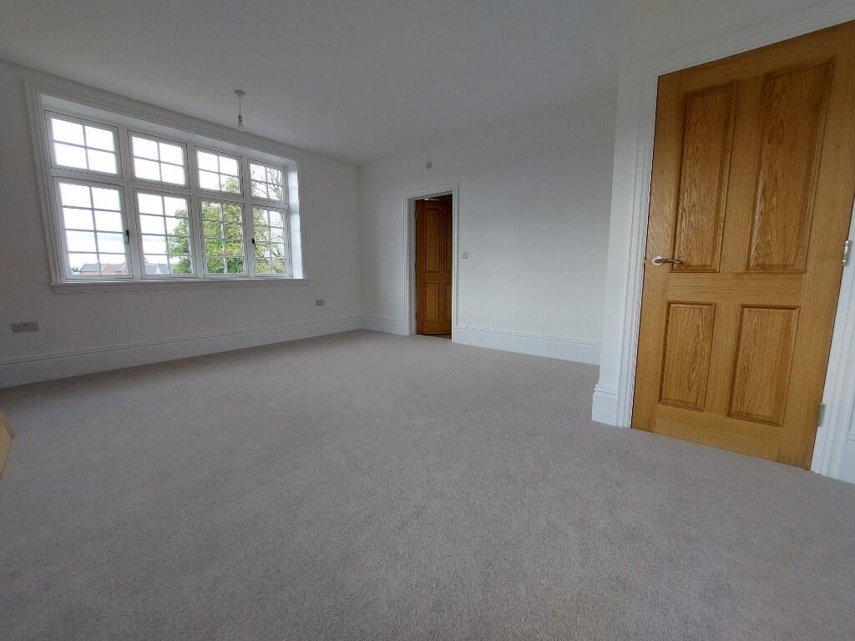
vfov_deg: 89.9
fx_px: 321
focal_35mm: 13
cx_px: 428
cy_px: 320
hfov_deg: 106.2
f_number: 2.2
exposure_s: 1/120
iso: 64
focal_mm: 1.74
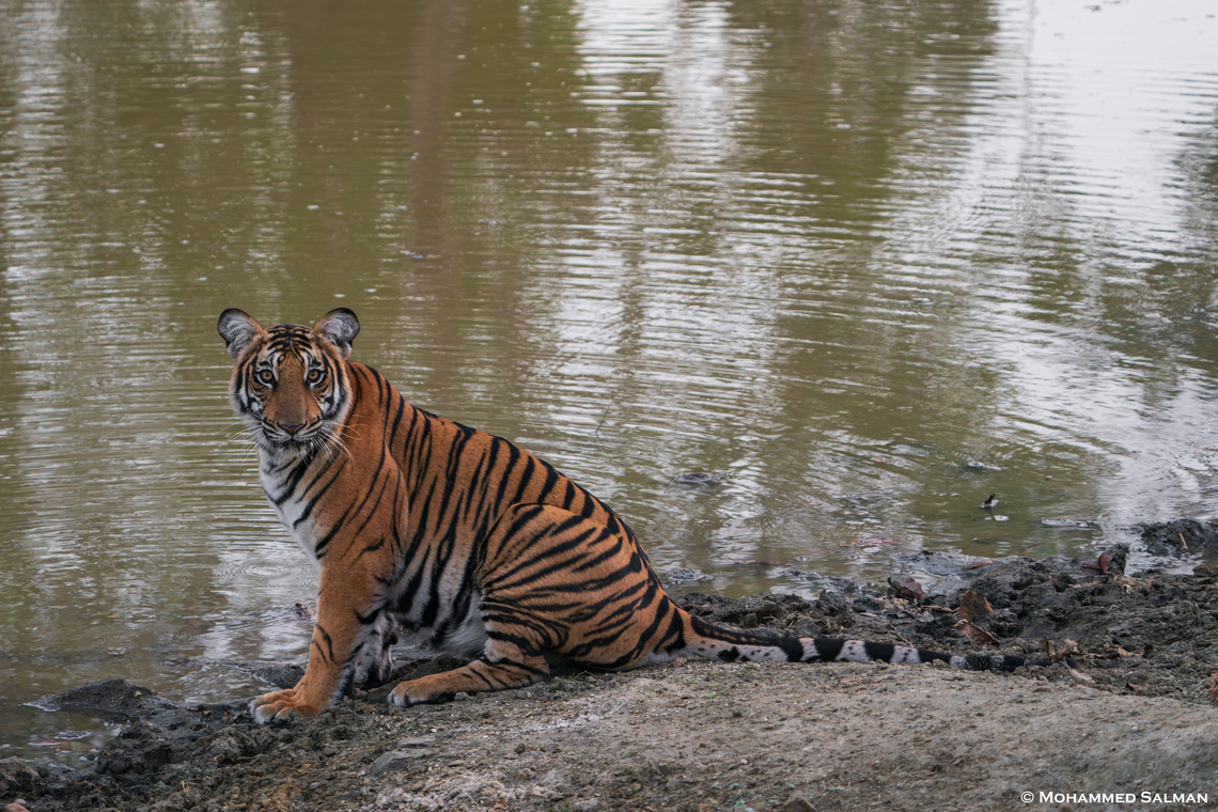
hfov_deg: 9.8
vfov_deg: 6.5
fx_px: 7138
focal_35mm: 211
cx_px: 609
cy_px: 406
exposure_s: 1/125
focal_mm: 211
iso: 1250
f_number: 6.3
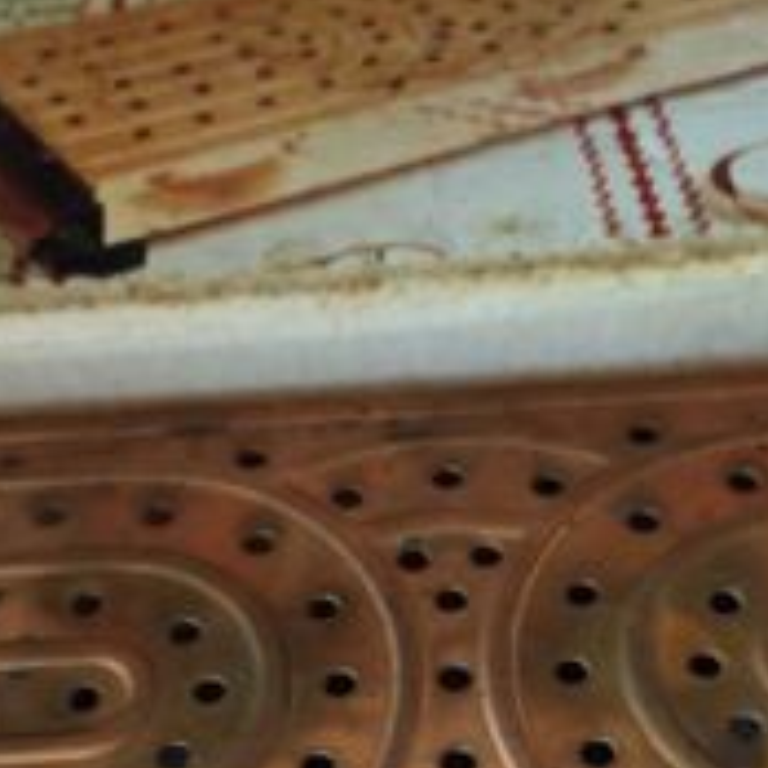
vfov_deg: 26.8
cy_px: 750
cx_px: 397
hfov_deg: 28.2
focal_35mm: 61
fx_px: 1531
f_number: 1.89
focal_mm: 5.43
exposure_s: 1/20
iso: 1254
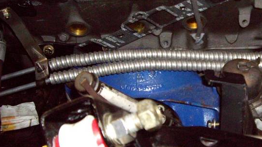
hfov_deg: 33.5
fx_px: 431
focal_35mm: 62
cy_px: 59
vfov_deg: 19.4
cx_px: 176
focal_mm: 6.2
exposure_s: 1/40
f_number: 2.7
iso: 400
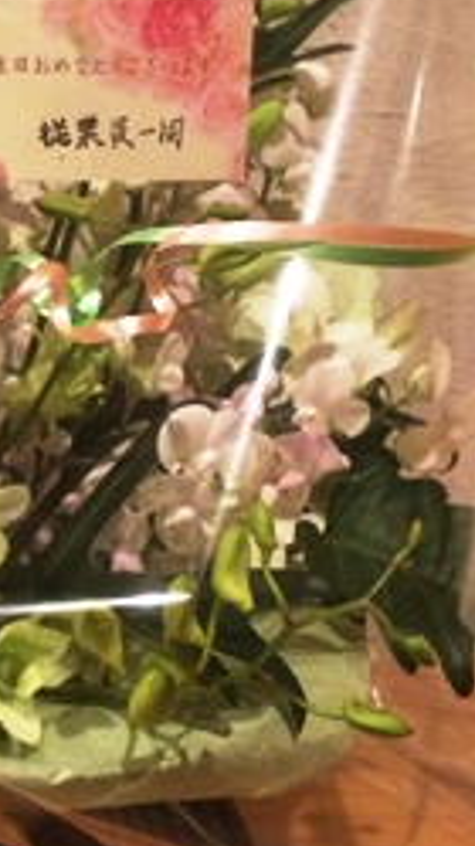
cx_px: -119
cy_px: 326
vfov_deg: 25.2
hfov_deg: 13.9
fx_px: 1882
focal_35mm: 84
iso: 320
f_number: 2.2
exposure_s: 1/15
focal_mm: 4.12
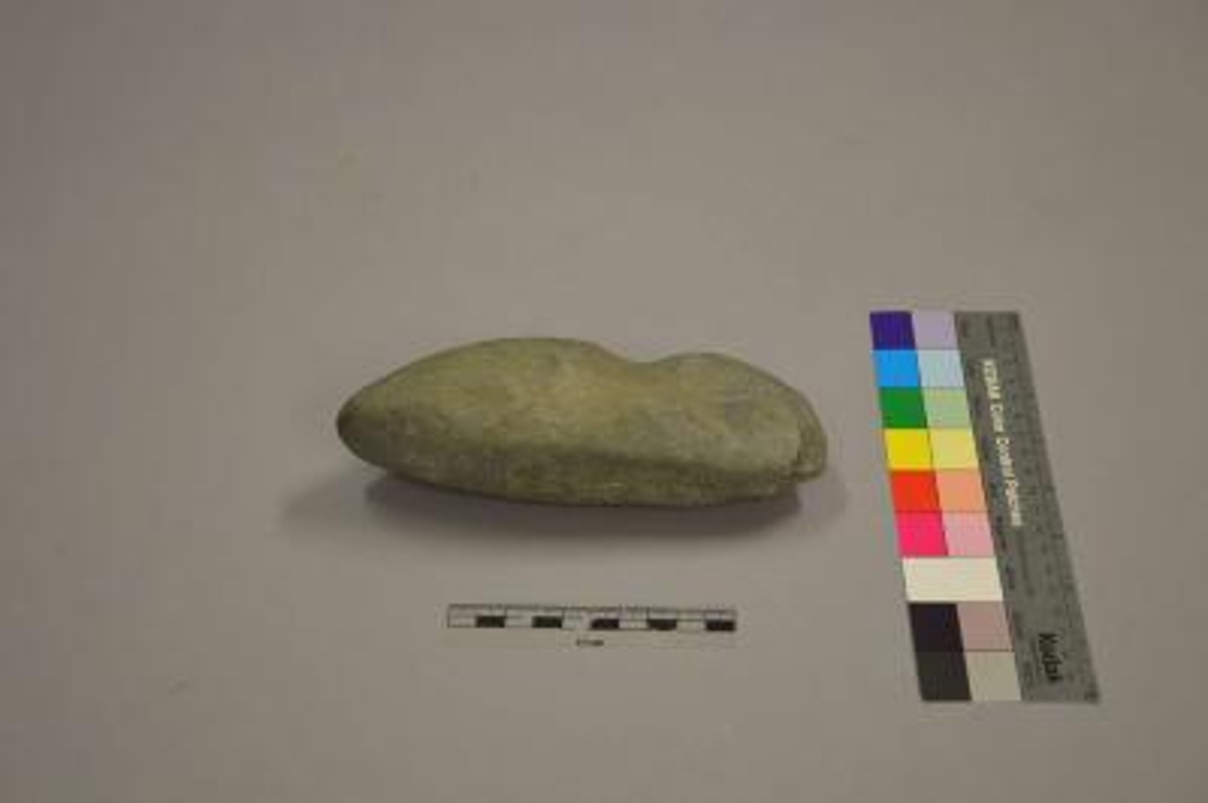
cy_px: 402
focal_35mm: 75
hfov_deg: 27.0
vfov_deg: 18.2
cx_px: 604
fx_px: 2515
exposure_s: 1/25
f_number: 4.8
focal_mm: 50
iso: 400
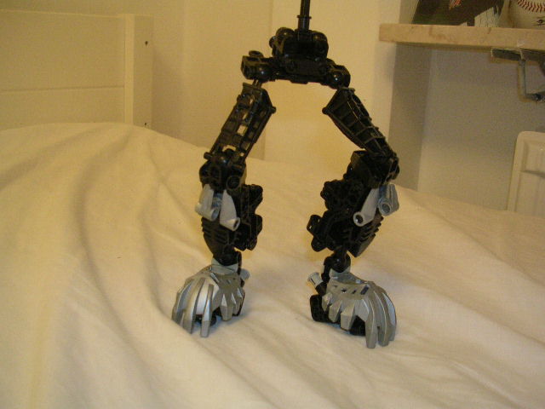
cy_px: 204
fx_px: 598
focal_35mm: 38
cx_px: 272
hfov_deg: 49.0
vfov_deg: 37.7
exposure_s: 1/12.3
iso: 200
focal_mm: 5.8
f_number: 2.8
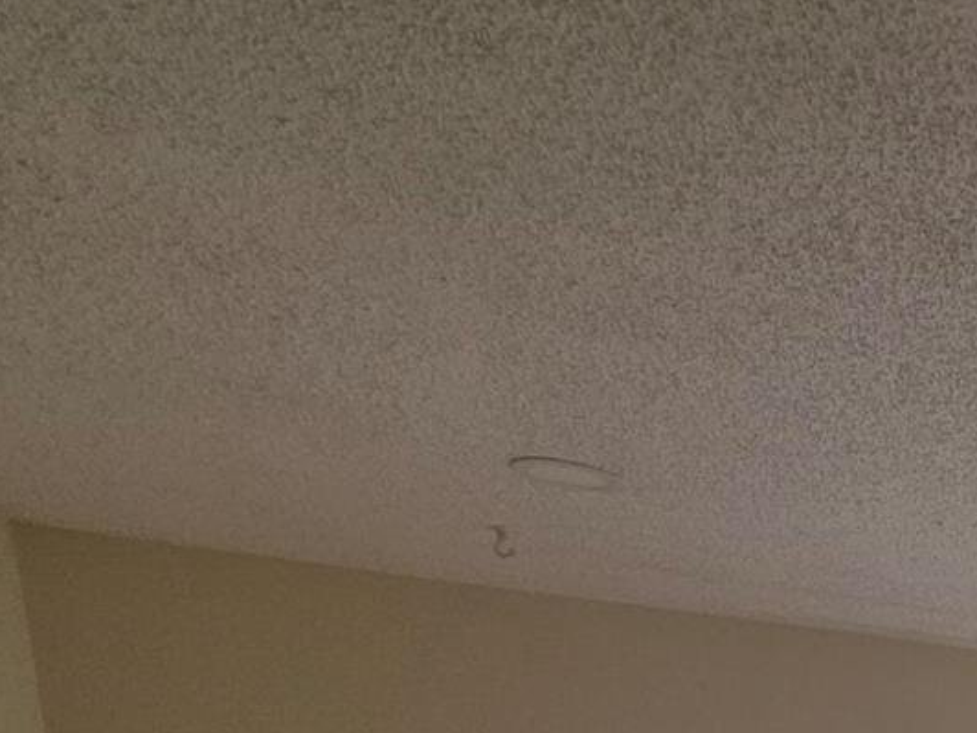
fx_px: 1411
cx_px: 1519
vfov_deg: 20.1
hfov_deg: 26.1
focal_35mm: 50
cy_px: 1352
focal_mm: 2.2
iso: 32
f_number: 1.9
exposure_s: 1/120
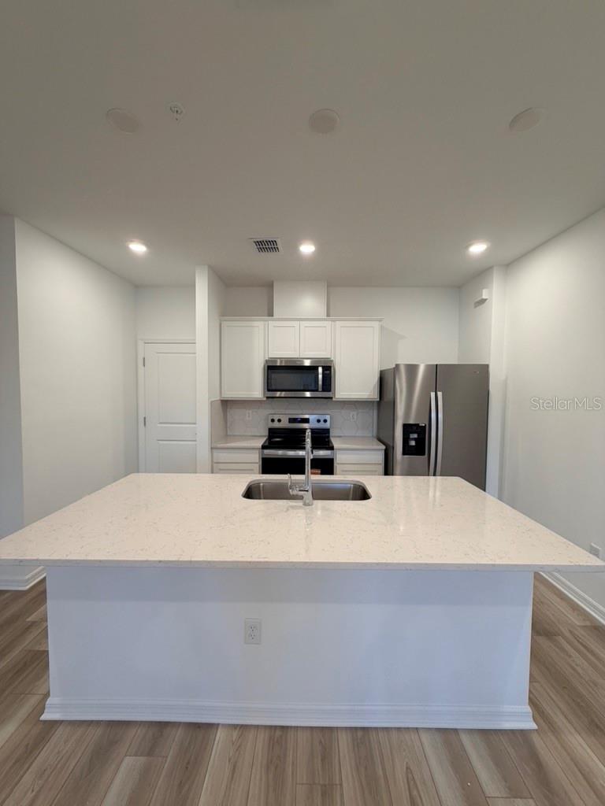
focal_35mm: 14
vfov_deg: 102.1
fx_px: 326
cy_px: 403
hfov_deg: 85.7
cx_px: 302
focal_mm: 2.22
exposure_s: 1/120
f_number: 2.2
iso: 160
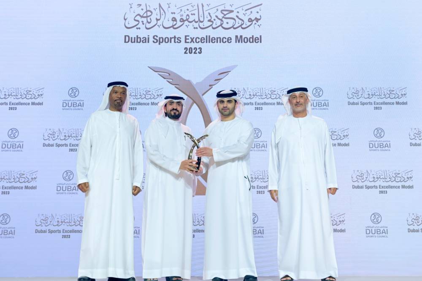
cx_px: 211
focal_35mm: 48
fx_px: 562
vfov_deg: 28.0
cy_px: 140
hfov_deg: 41.1
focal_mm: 48
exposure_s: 1/160
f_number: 5.6
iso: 1000
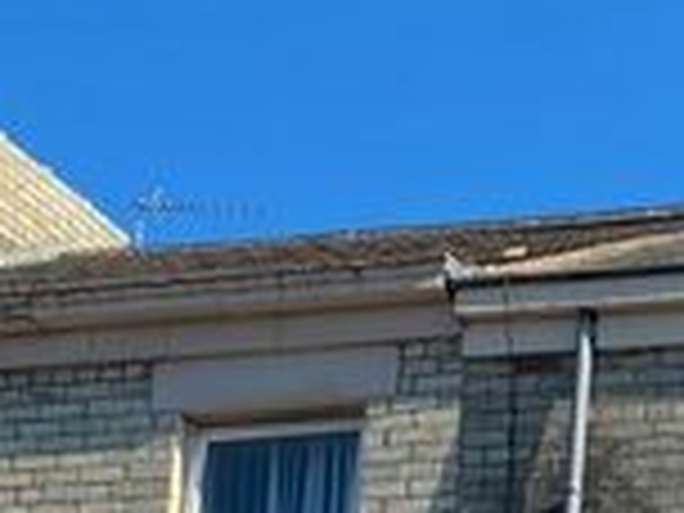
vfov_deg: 11.3
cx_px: 1179
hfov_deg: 14.6
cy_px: 979
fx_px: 2371
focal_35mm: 120
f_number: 1.8
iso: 32
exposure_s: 1/1053
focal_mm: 4.25
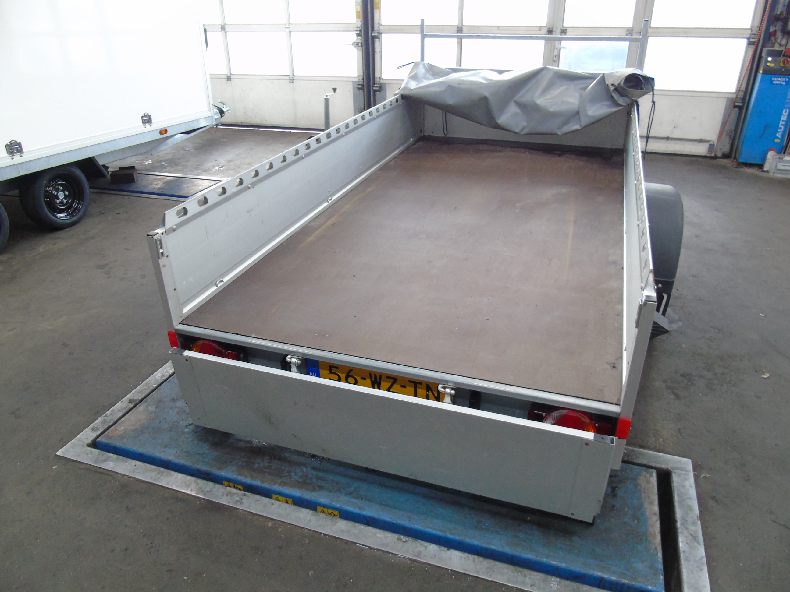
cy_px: 296
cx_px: 395
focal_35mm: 25
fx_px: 571
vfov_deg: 54.9
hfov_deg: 69.4
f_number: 3.4
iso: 400
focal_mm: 4.4
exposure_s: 1/30
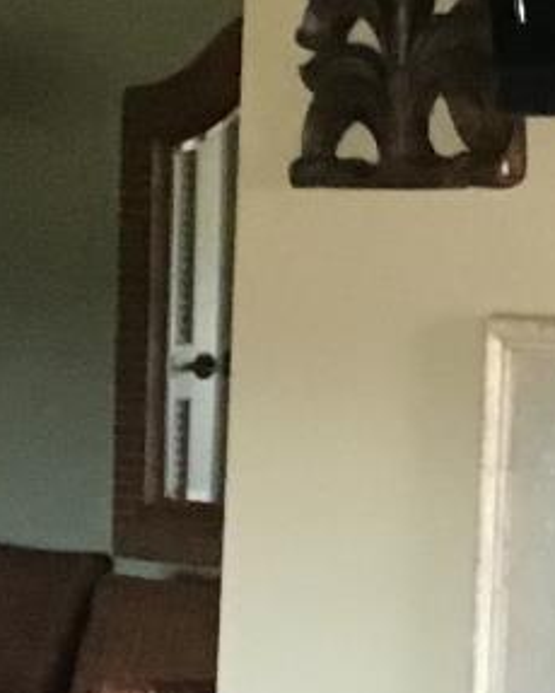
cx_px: 700
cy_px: 310
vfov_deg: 12.2
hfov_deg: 9.6
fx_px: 3241
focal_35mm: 158
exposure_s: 1/30
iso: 200
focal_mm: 3.3
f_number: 2.4
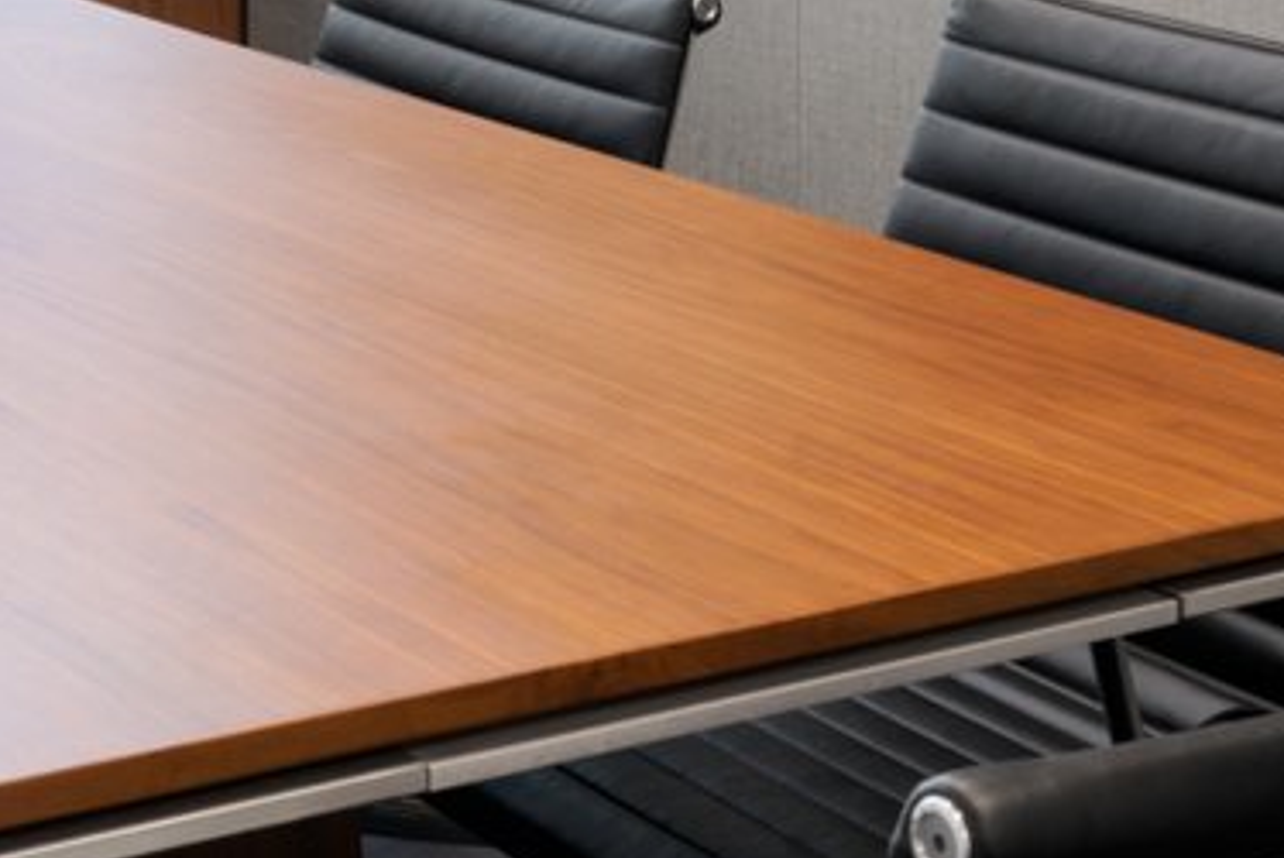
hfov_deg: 21.3
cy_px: -532
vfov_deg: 13.5
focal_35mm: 94
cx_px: 209
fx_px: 3355
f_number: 13
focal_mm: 22
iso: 100
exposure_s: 1/1.67
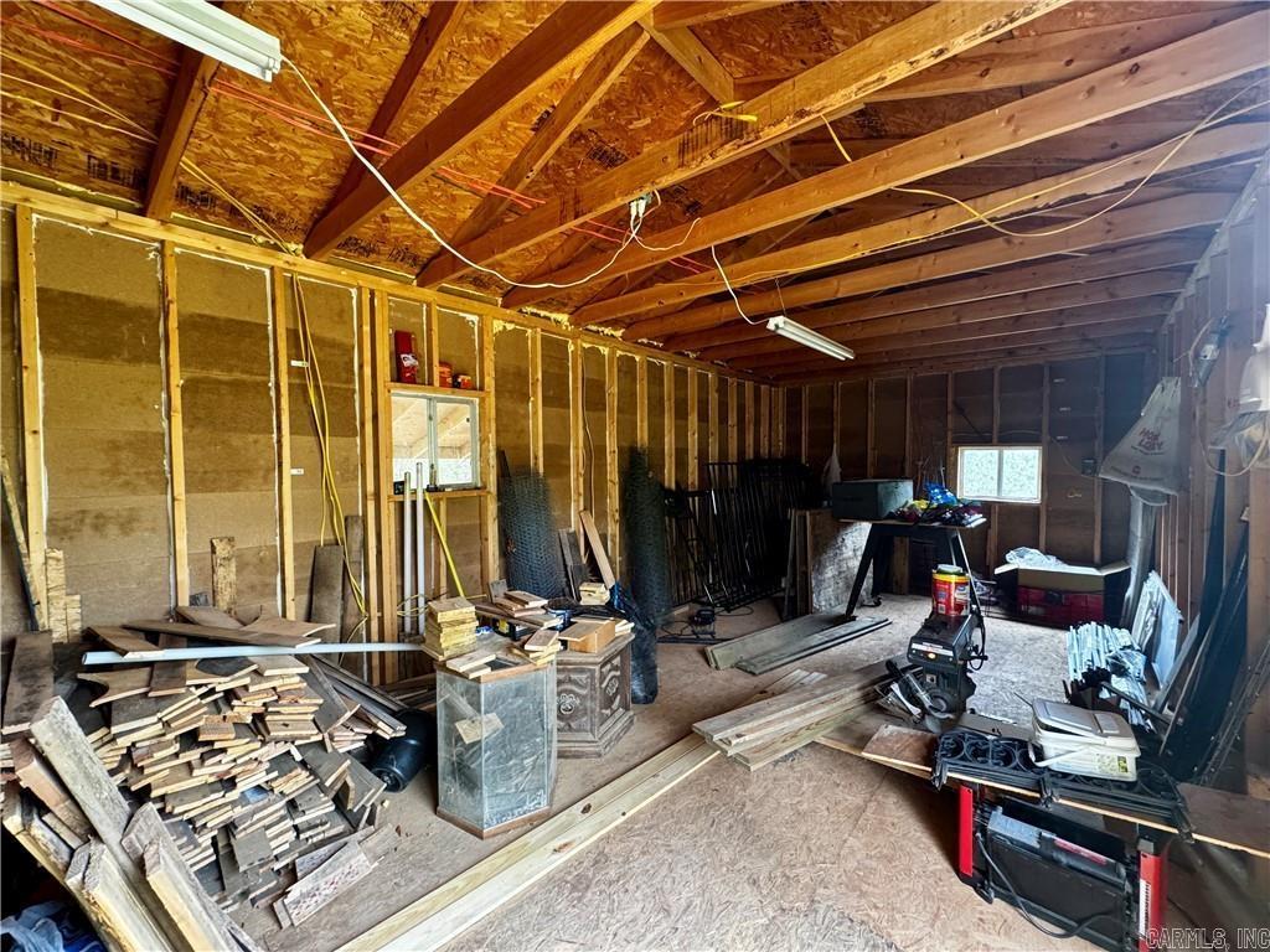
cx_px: 635
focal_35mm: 14
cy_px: 476
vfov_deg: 85.7
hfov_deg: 102.1
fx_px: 514
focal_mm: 2.22
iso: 320
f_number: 2.2
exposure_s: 1/60
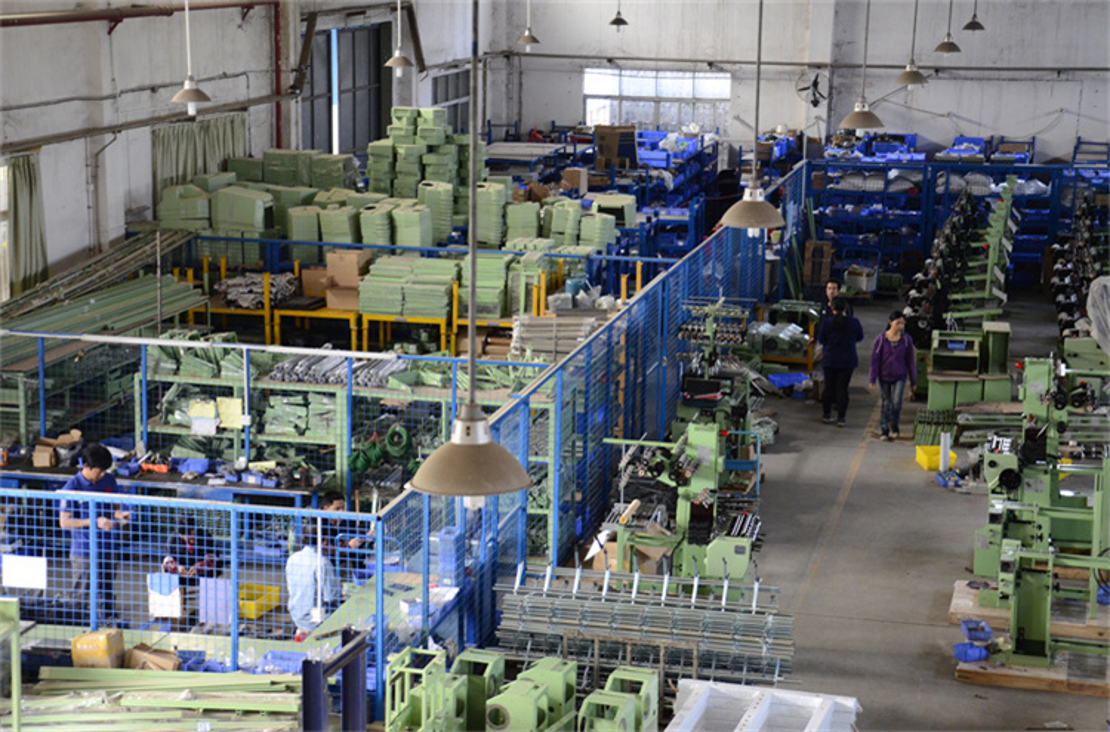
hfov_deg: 28.2
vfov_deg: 18.8
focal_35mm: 72
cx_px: 555
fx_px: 2213
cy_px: 366
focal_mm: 48
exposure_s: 1/40
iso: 1600
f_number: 5.6
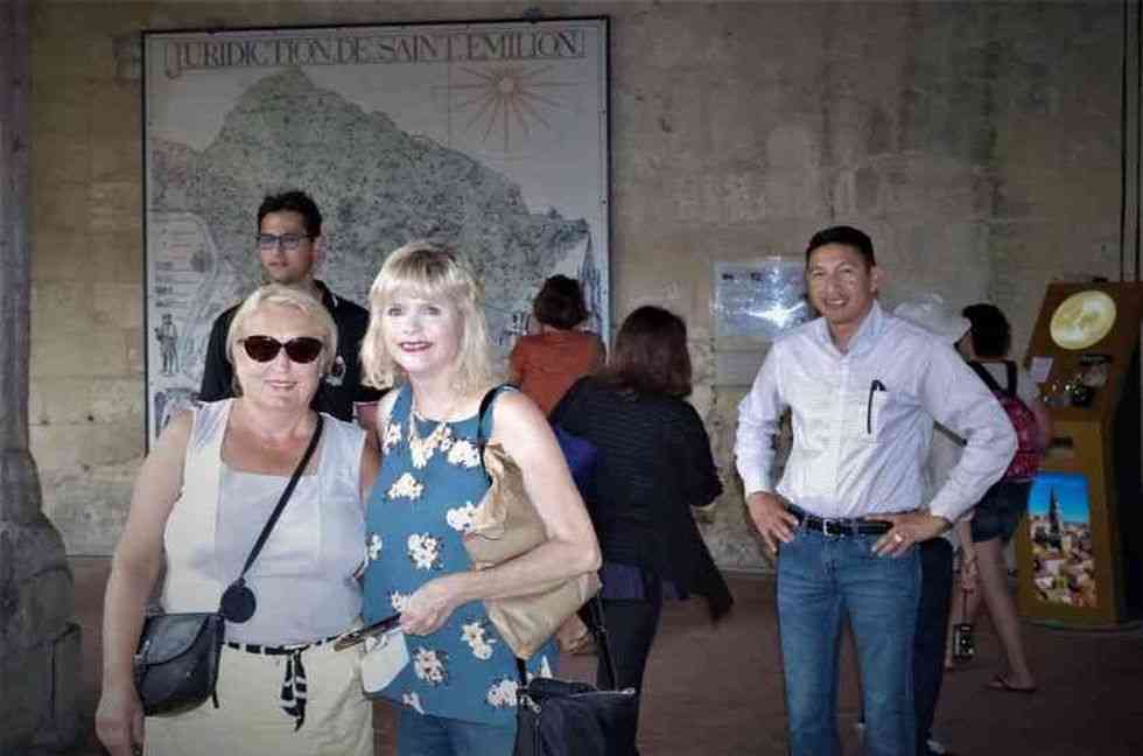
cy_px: 378
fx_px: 1552
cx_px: 572
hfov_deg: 40.4
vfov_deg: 27.4
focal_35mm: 49
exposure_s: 1/180
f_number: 8
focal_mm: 32.5
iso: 3200
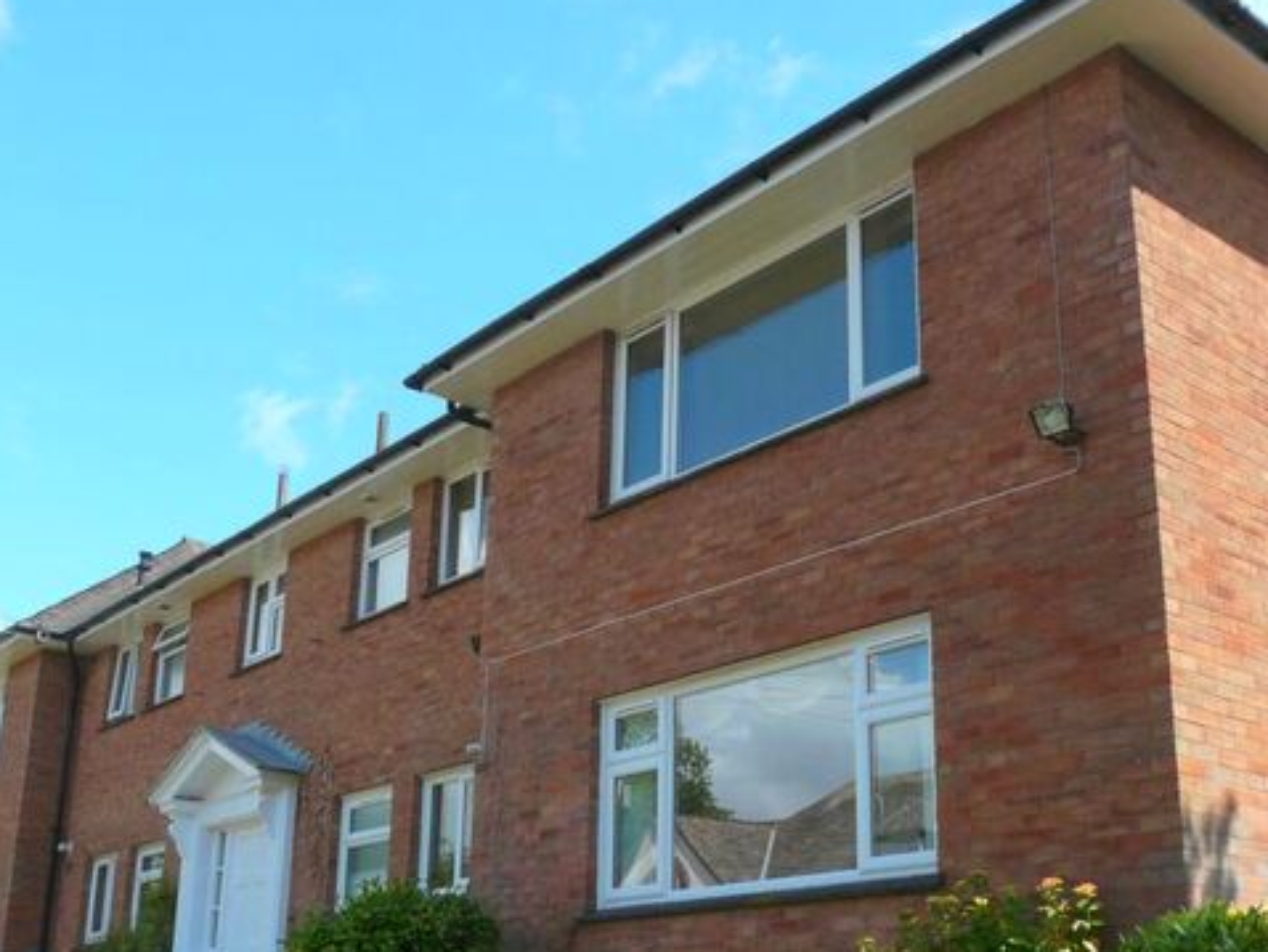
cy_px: 598
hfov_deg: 45.7
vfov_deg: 35.0
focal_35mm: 41
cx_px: 711
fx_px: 1503
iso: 100
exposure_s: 1/200
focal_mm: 4.6
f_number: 5.6
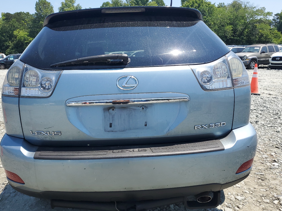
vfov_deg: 45.4
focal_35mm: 31
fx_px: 252
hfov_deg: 58.3
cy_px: 99
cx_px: 129
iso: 50
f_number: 1.5
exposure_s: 1/2500
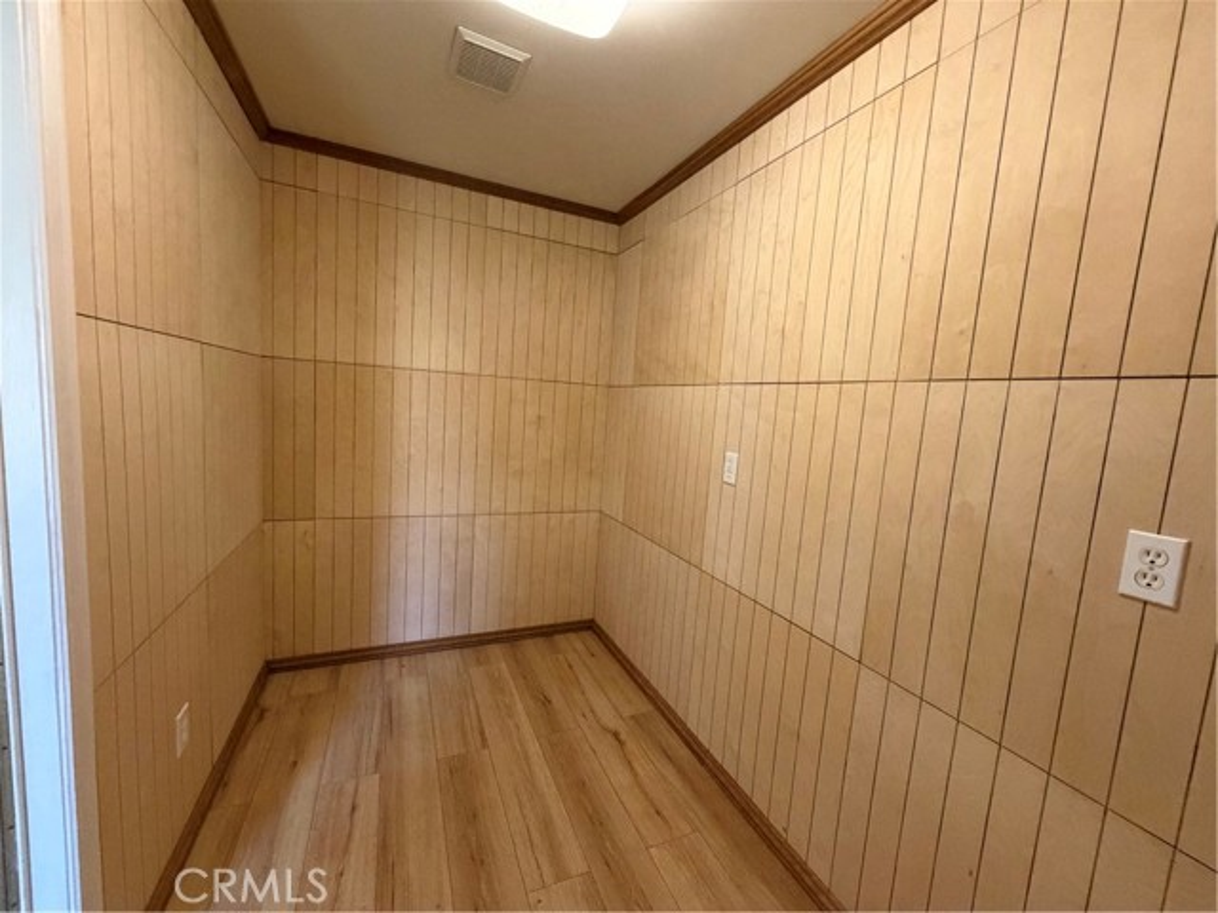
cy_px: 456
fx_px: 493
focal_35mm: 14
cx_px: 609
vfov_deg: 85.7
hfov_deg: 102.1
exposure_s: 1/60
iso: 400
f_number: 2.2
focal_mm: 2.22
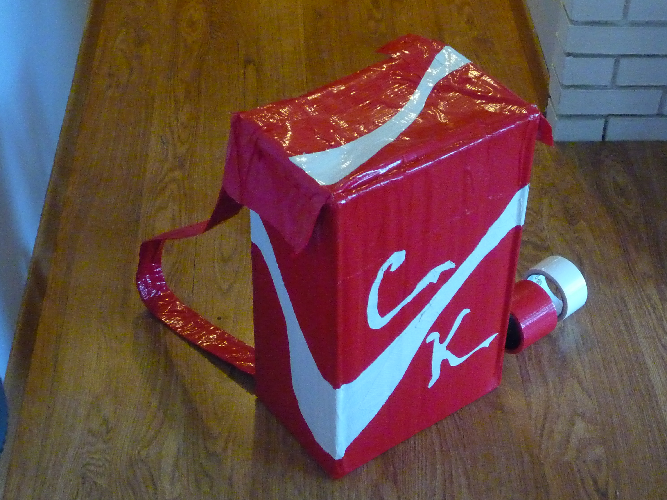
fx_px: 1156
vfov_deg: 24.4
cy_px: 289
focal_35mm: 60
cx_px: 367
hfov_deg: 32.2
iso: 800
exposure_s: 1/8
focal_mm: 8.8
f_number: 4.9
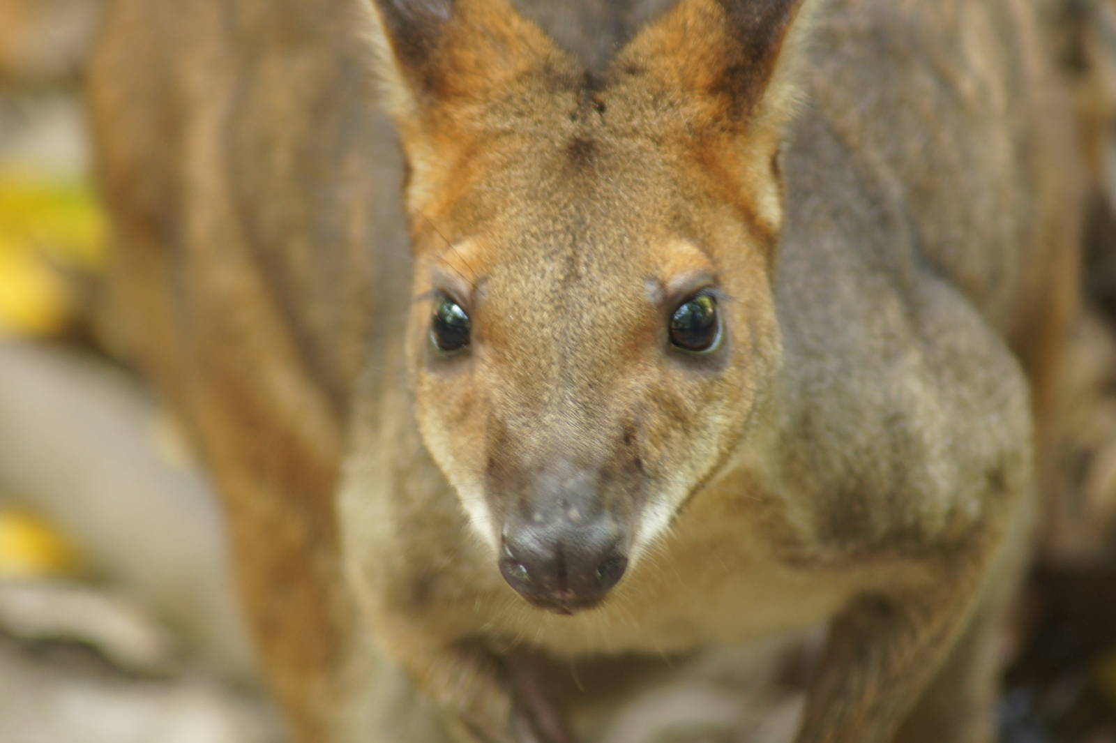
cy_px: 372
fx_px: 13942
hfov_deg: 4.6
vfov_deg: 3.1
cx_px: 558
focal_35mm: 450
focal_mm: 300
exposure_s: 1/15
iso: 400
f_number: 5.6
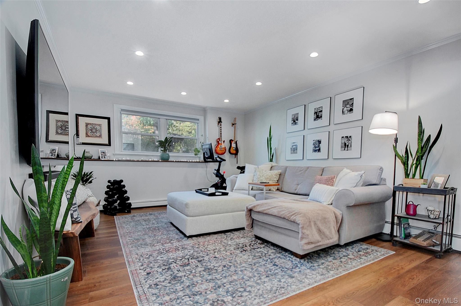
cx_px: 230
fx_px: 192
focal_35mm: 15
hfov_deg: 100.4
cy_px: 153
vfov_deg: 77.2
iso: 200
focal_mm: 10
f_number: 14
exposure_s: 1/25
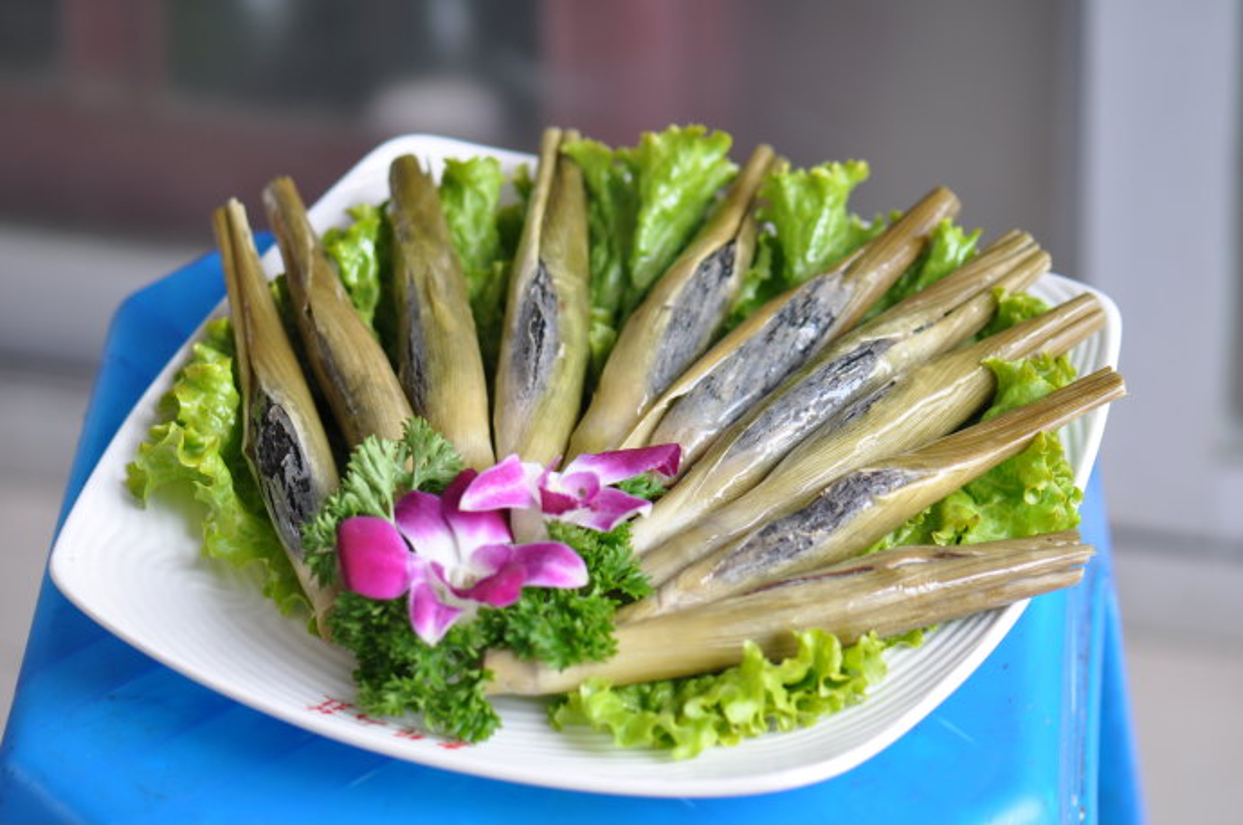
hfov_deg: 13.1
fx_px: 5430
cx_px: 622
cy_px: 412
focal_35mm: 158
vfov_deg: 8.7
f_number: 4
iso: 200
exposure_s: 1/60
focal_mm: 105
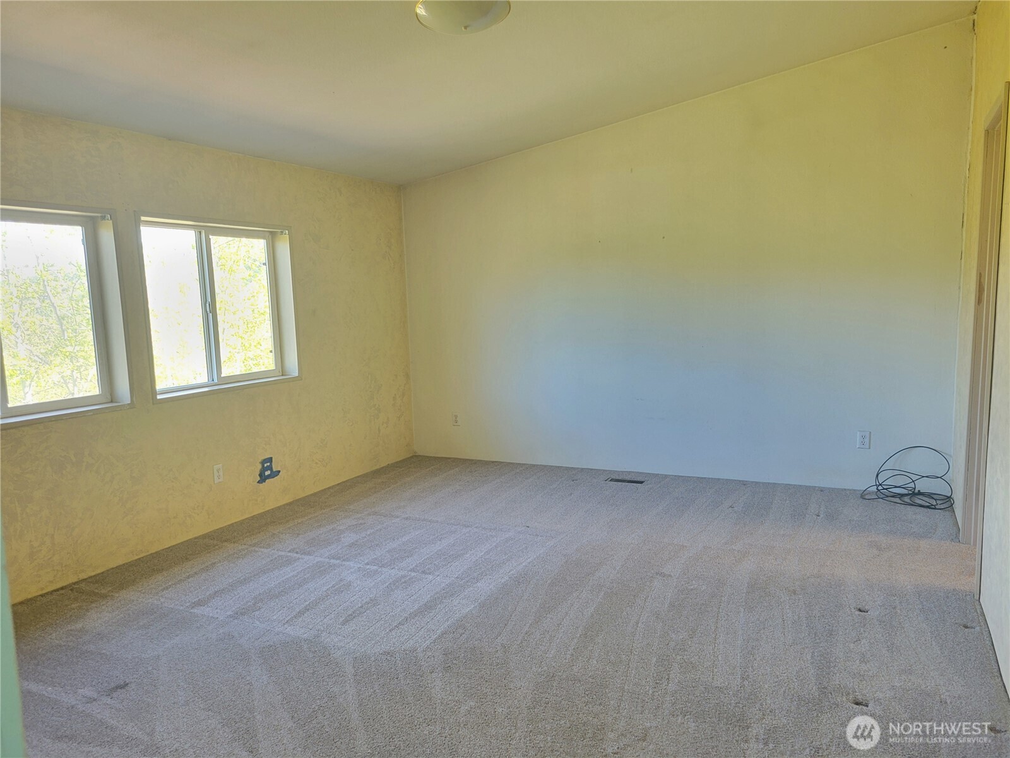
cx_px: 505
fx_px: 759
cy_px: 379
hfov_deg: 67.3
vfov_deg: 53.1
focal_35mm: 26
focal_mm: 5.4
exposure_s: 1/40
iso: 200
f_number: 1.8
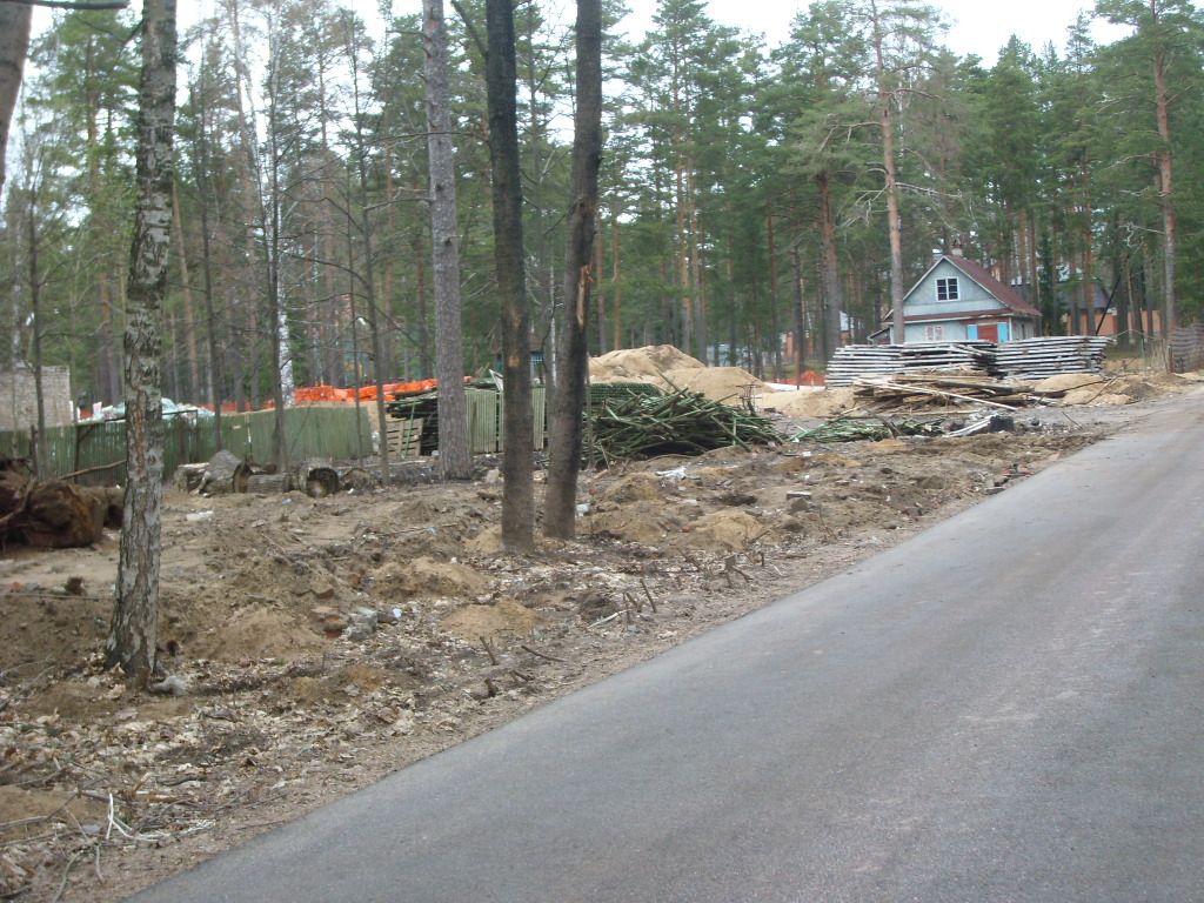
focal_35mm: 53
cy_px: 452
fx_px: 1843
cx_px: 602
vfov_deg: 27.5
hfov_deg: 36.2
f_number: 3.4
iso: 50
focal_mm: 8.9
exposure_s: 1/154
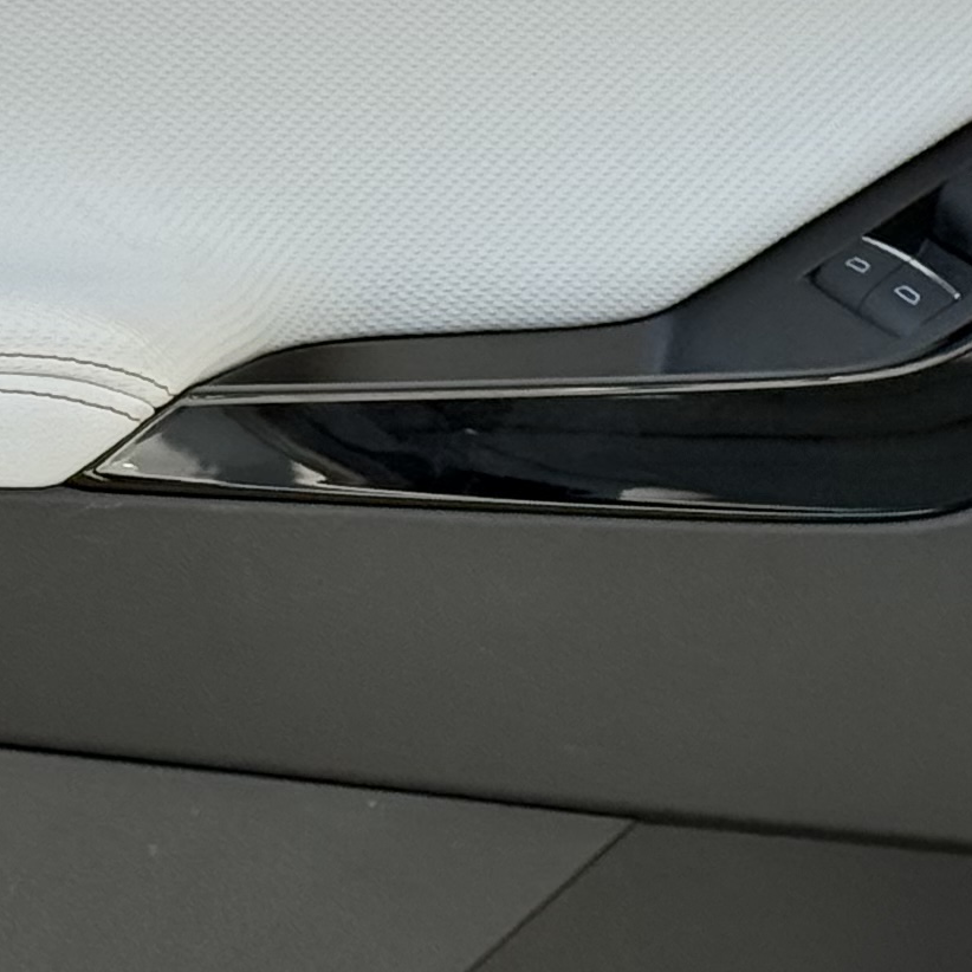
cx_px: 408
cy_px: 613
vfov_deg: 8.4
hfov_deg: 8.4
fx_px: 6608
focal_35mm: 208
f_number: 1.78
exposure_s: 1/2273
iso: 100
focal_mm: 6.76
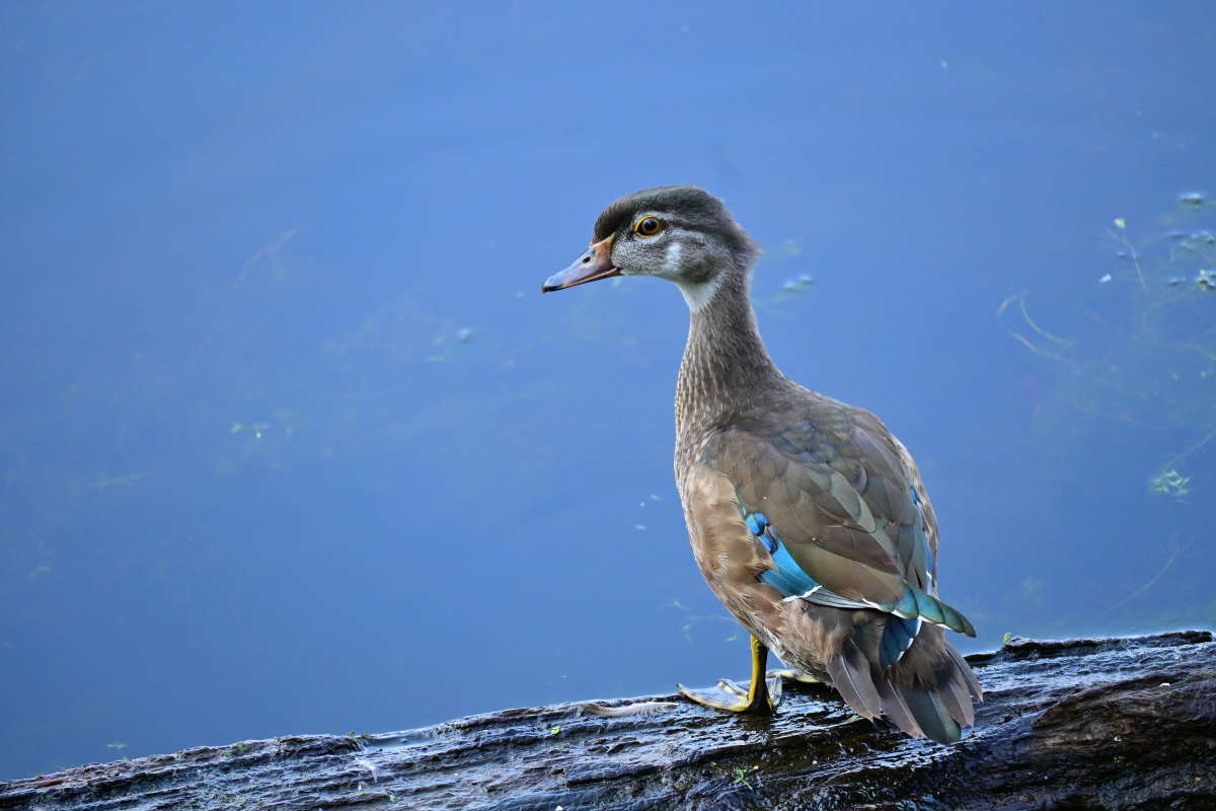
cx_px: 608
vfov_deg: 4.2
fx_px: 11146
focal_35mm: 330
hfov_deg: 6.2
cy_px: 406
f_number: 6
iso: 720
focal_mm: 220
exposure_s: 1/200
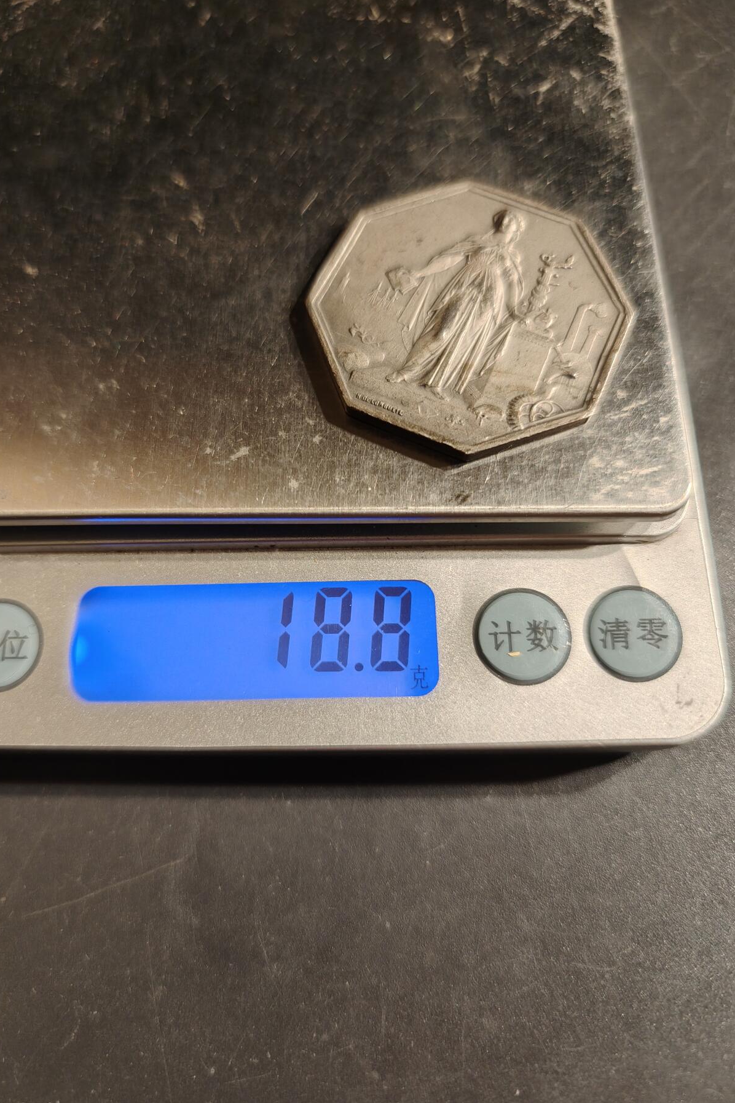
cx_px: 339
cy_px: 551
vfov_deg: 73.7
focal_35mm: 24
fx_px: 735
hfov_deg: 53.1
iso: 200
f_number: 1.6
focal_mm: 6.06
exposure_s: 1/100
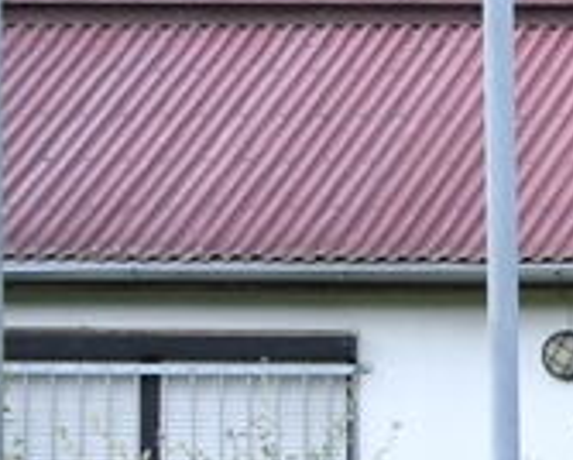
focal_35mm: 708
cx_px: 2045
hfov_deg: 2.7
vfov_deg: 2.2
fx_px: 12021
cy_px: 494
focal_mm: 70
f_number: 10
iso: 800
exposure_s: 1/250
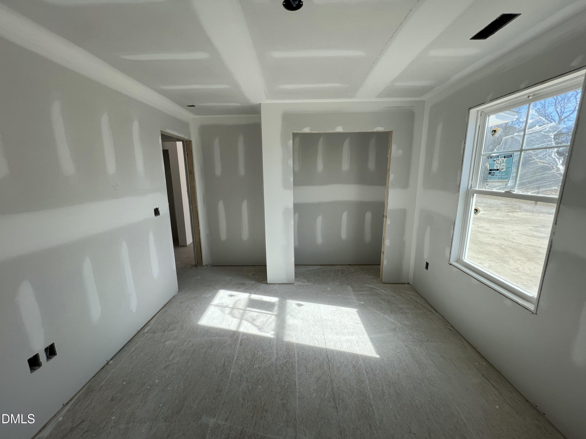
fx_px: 220
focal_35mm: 13
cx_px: 293
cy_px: 220
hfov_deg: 106.2
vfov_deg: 89.9
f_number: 1.8
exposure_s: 1/213
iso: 32
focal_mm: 1.57
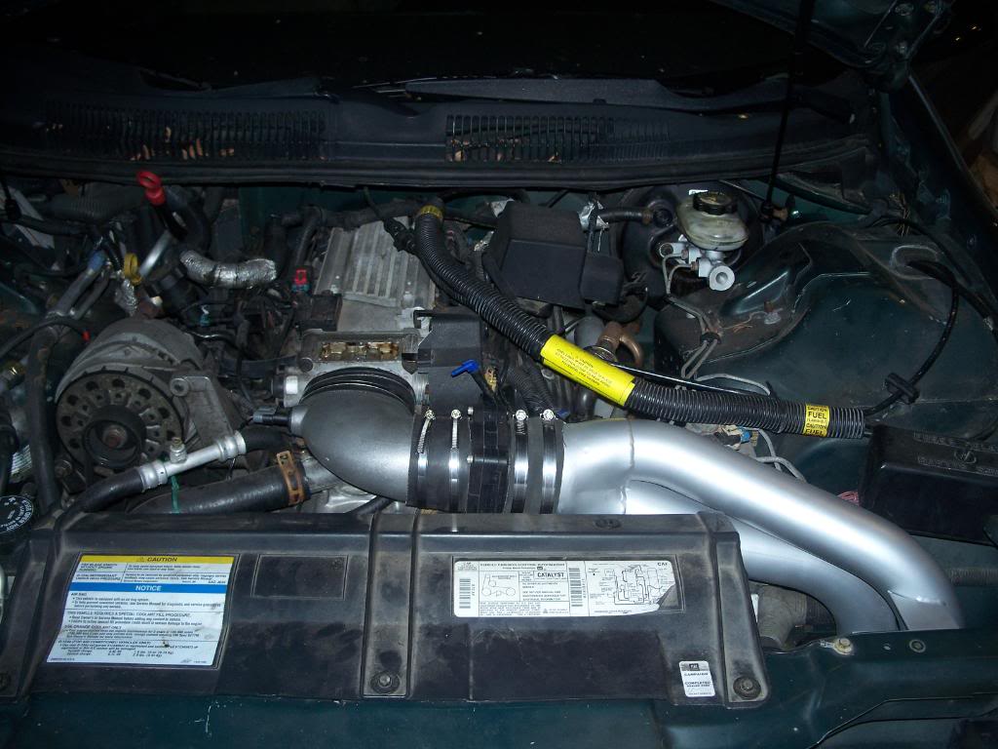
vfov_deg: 38.7
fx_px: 1067
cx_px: 499
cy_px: 374
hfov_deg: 50.1
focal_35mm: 37
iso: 125
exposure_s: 1/60
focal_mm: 7.8
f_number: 2.8
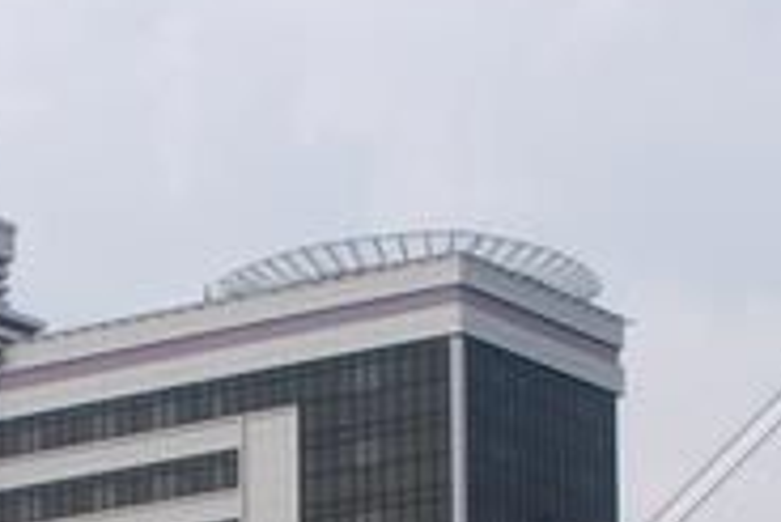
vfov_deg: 6.2
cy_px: 1171
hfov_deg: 9.6
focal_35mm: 213
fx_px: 4624
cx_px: 13
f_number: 5
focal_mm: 30
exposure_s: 1/1250
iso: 200
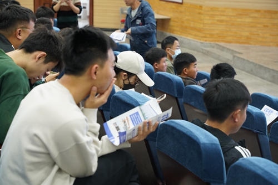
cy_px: 92
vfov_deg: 20.2
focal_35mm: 68
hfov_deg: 29.8
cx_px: 139
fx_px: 522
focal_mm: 67.6
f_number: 4.5
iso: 3200
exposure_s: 1/80
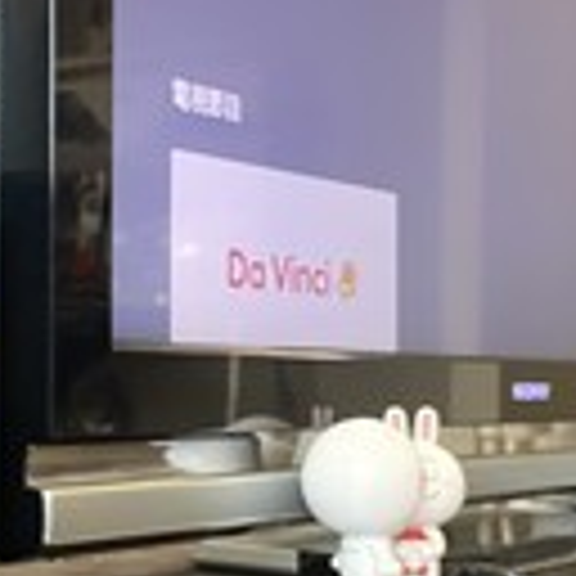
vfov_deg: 23.9
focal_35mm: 72
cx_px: 40
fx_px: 1355
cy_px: 374
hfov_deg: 23.3
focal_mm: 4.25
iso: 800
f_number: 1.8
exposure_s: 1/30
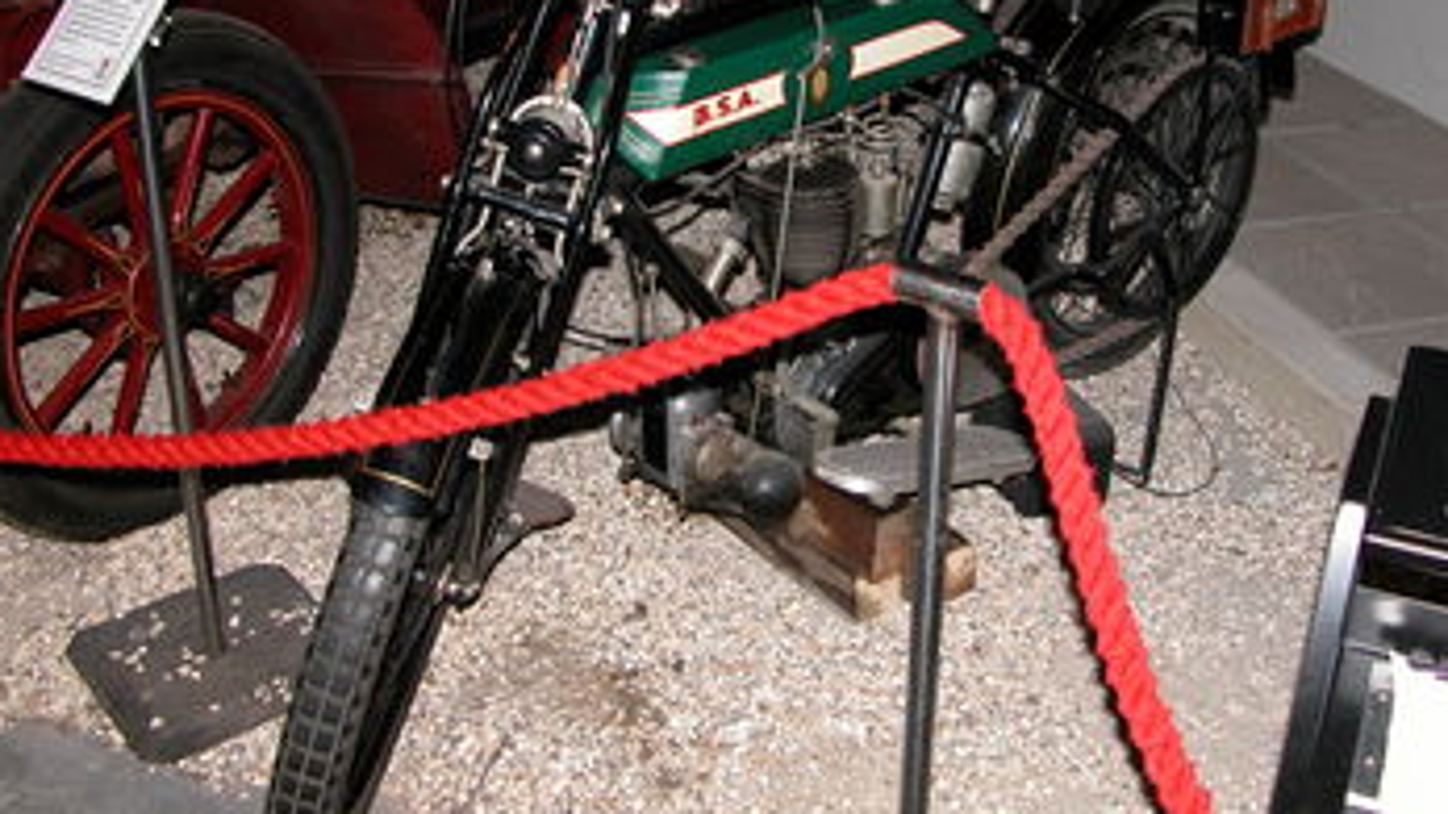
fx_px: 1689
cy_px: 271
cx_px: 789
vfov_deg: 26.9
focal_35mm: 44
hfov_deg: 46.4
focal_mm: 8.9
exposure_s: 1/60
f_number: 2.8
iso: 100
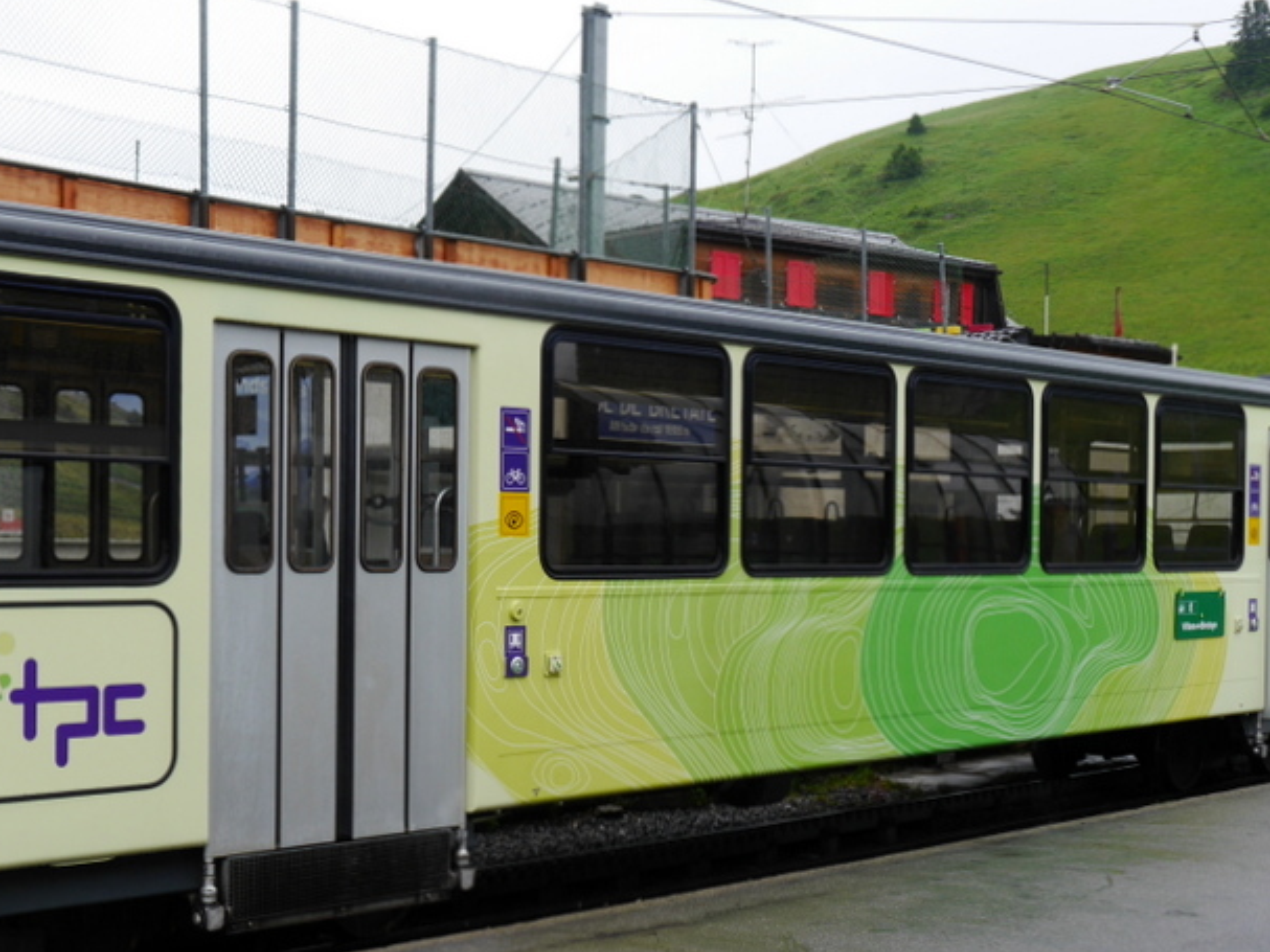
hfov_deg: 34.3
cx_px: 513
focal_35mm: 56
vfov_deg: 26.0
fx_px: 2054
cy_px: 586
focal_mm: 17
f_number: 5
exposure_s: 1/160
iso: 160
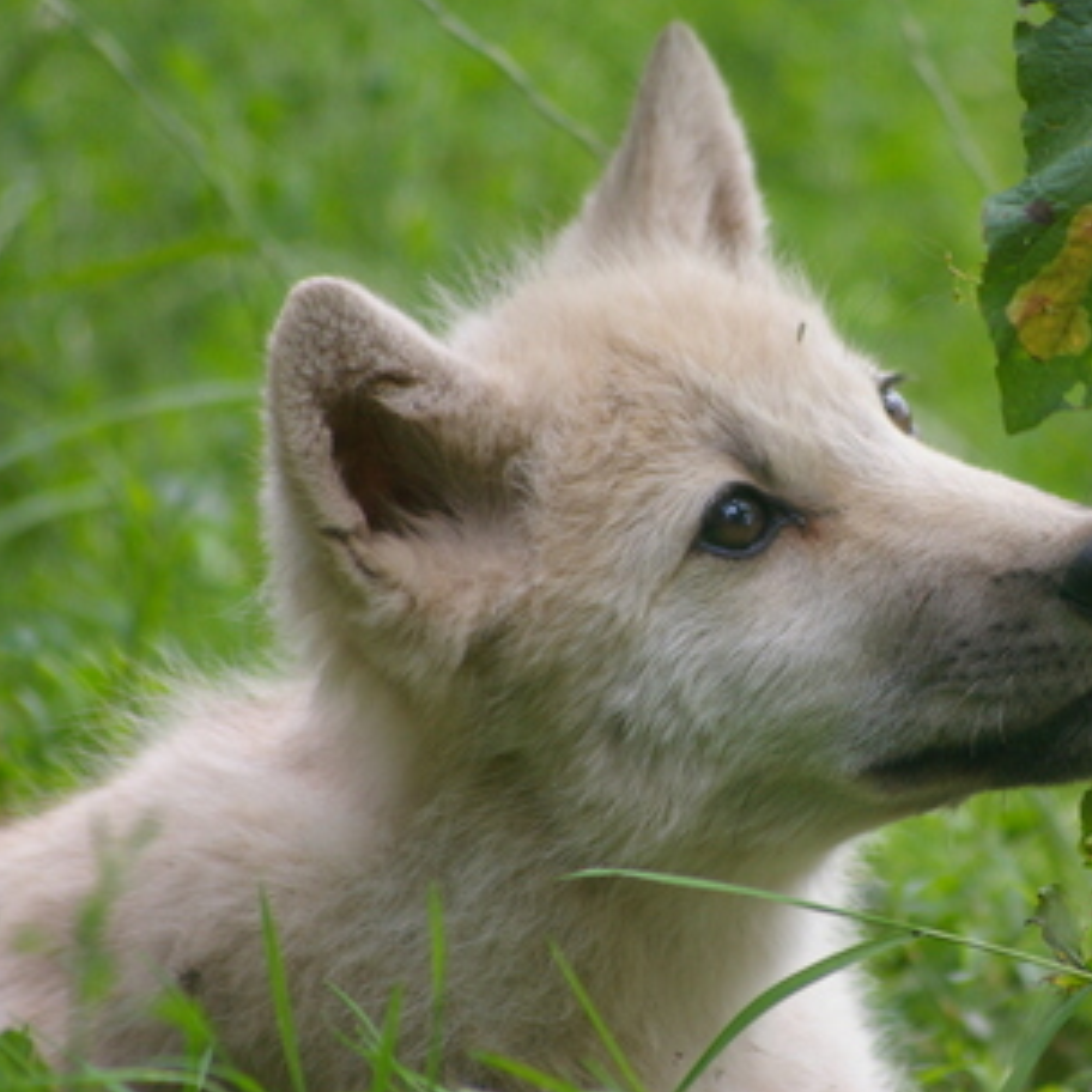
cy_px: 546
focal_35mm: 579
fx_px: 20665
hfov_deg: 3.0
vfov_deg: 3.0
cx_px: 815
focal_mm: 300
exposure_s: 1/250
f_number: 5.6
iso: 800
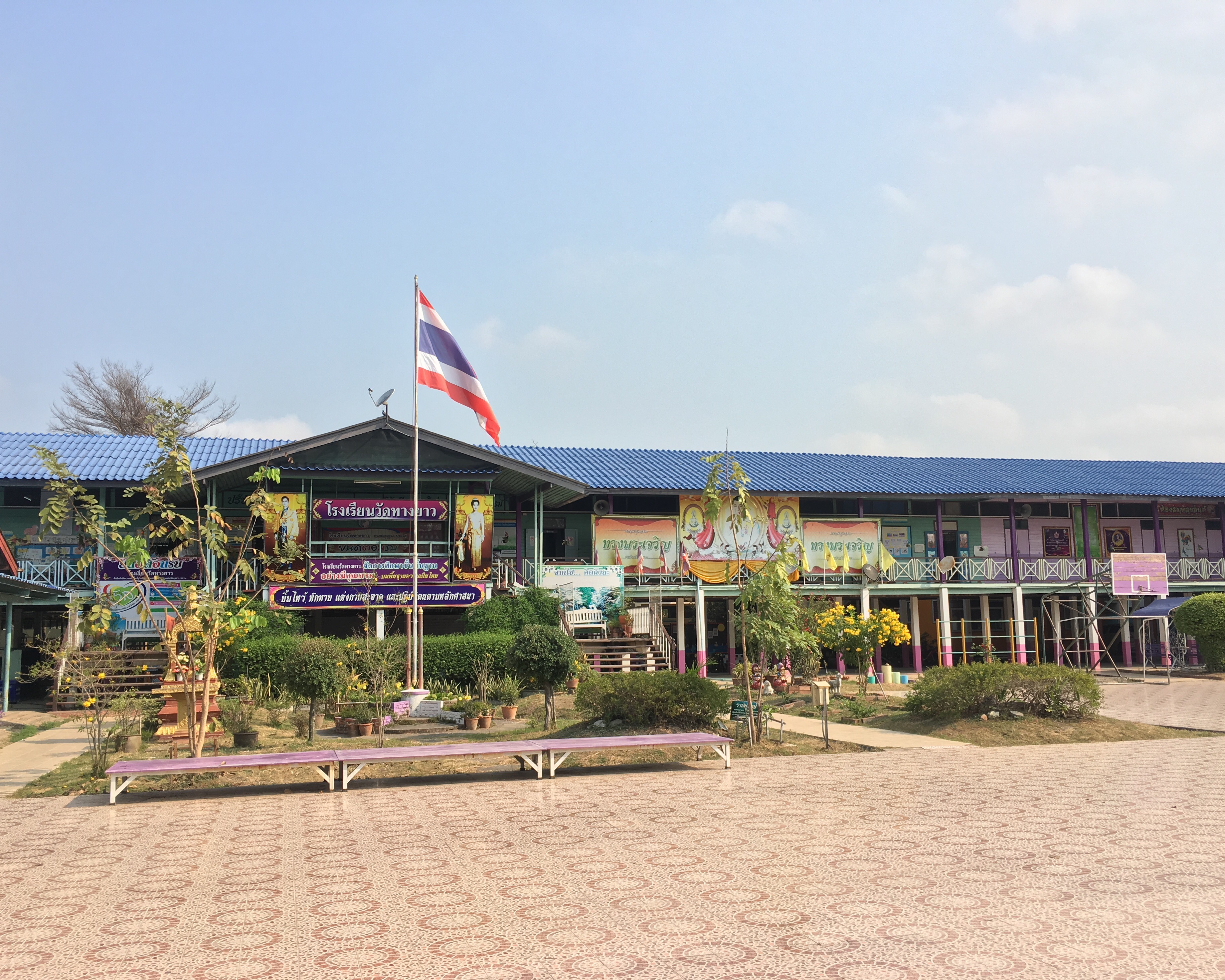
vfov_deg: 47.1
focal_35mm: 31
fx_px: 1124
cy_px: 502
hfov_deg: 57.2
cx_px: 619
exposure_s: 1/1083
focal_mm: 4.15
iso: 25
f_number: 2.2
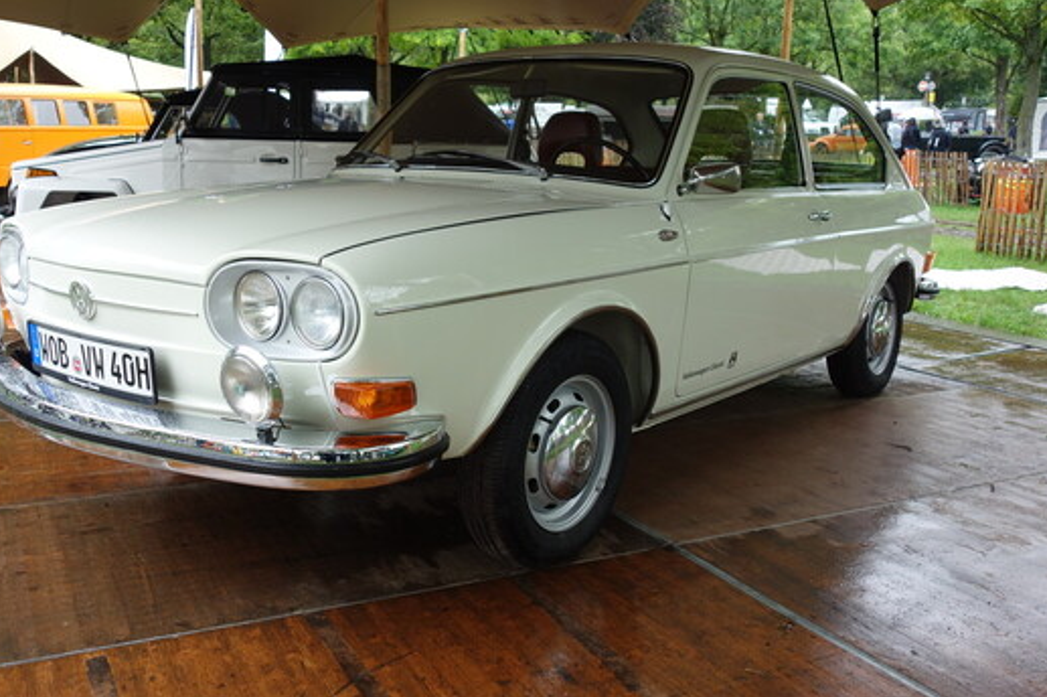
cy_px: 308
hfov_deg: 53.0
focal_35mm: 36
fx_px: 1046
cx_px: 446
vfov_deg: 36.8
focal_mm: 11.6
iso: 125
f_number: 3.2
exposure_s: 1/100
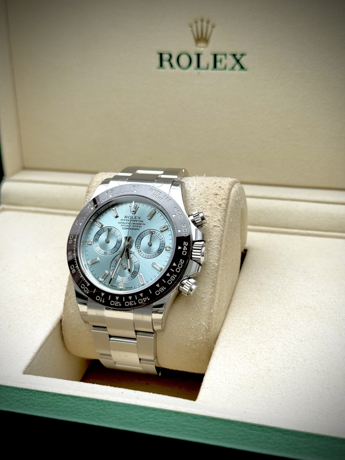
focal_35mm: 48
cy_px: 230
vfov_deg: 39.7
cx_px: 172
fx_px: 638
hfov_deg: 30.3
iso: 64
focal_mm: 6.76
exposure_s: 1/197
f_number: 1.78
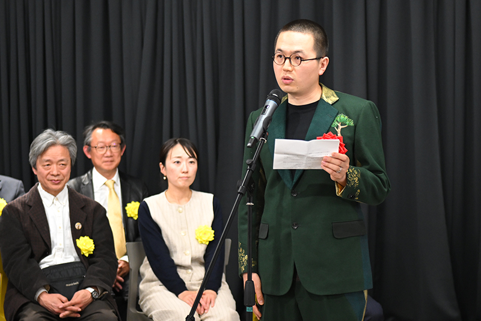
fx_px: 1403
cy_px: 160
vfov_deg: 13.1
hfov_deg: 19.4
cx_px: 240
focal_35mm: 105
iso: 1600
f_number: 2.8
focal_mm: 70
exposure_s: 1/250
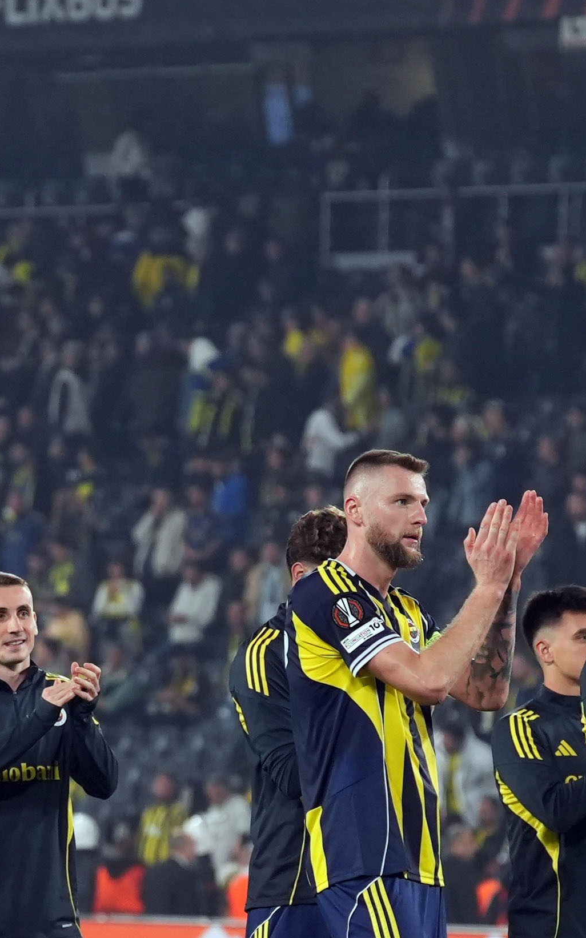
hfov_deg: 2.9
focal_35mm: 449
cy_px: 707
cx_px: -259
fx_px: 11475
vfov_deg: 4.7
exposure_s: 1/1600
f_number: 2.8
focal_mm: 105
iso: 1600
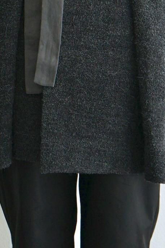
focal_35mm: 134
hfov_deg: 10.2
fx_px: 921
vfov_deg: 15.0
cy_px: -5
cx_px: 90
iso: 400
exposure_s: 1/160
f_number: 4.5
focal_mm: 51
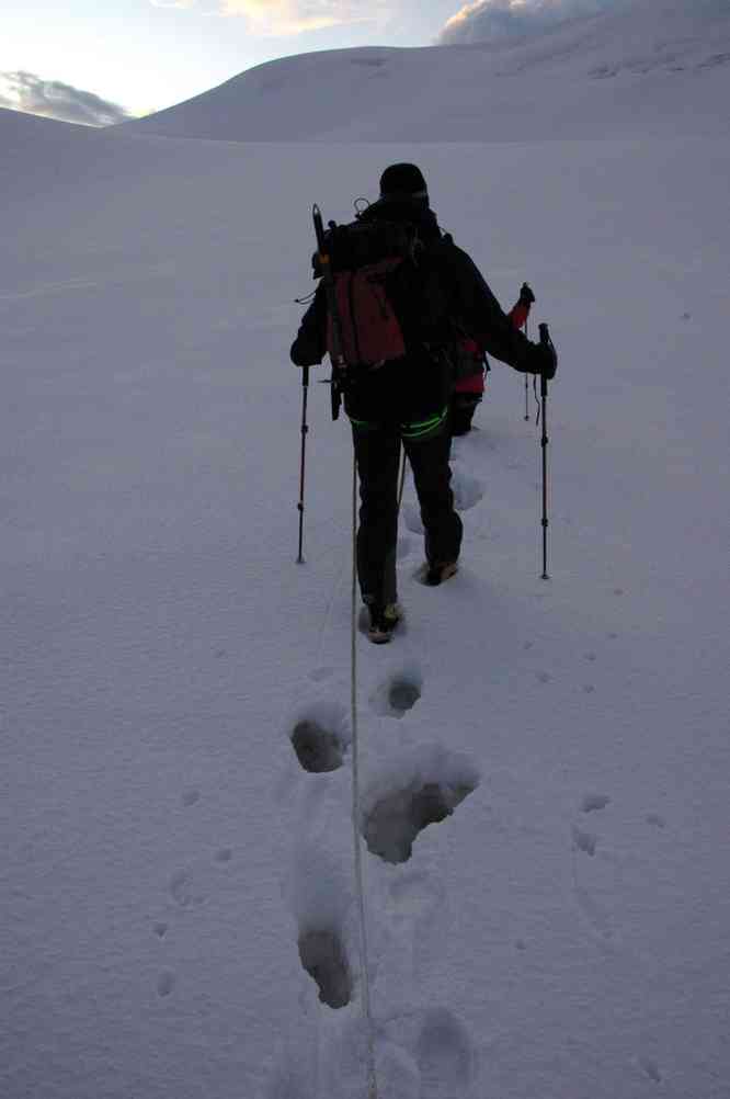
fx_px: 945
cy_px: 550
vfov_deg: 60.3
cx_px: 365
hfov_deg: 42.2
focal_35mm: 31
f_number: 13
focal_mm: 20.6
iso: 1600
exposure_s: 1/125
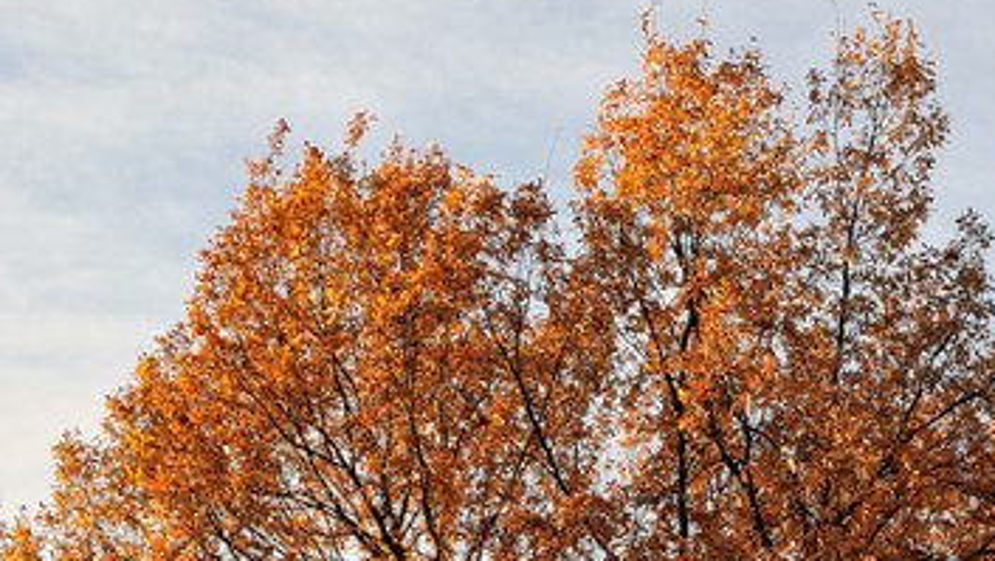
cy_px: 1001
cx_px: 661
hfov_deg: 22.1
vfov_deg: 11.7
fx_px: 2534
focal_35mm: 96
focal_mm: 24
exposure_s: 1/160
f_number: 9
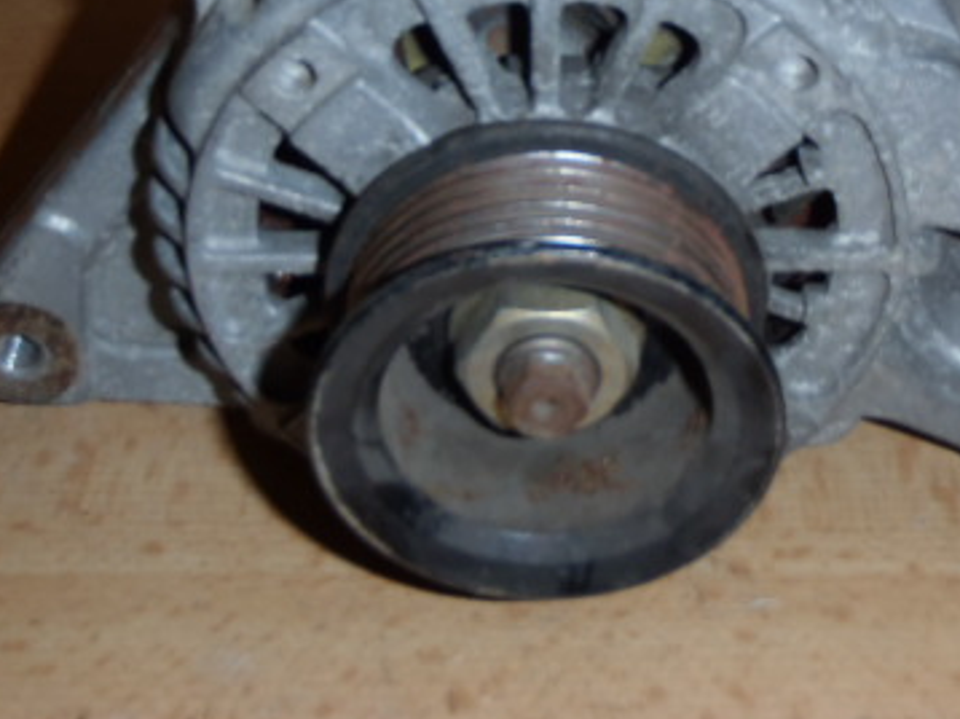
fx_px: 1885
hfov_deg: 28.6
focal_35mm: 68
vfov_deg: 21.2
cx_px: 539
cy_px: 86
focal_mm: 6.83
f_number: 4.6
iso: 100
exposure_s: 1/40
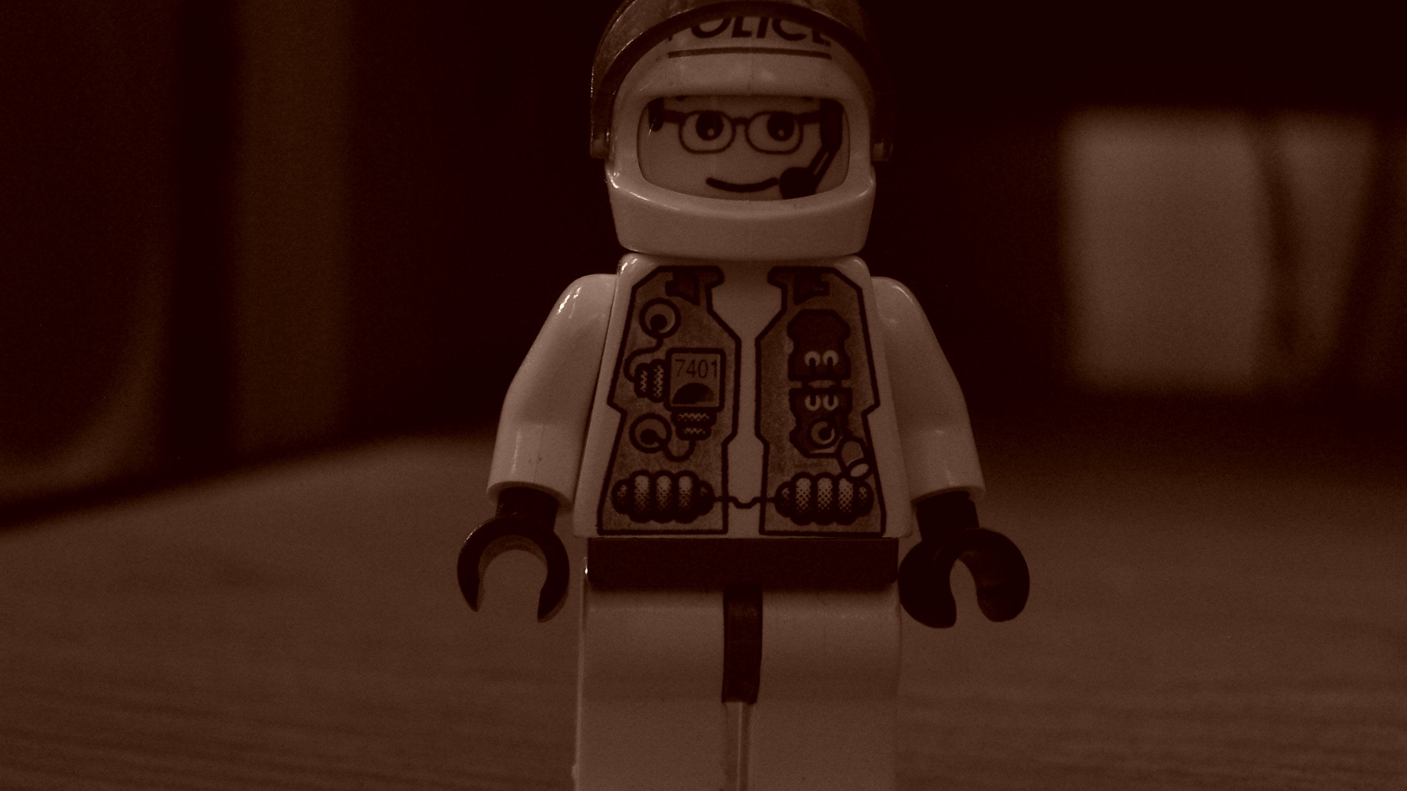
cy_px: 355
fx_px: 2201
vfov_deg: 20.4
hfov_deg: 35.4
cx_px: 738
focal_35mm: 59
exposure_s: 1/8
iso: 160
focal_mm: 8.5
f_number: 3
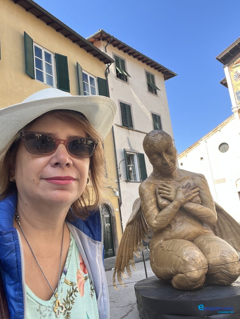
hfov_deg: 46.8
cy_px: 160
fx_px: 277
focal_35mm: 30
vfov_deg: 60.0
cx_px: 120
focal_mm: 2.71
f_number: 2.2
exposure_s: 1/172
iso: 32
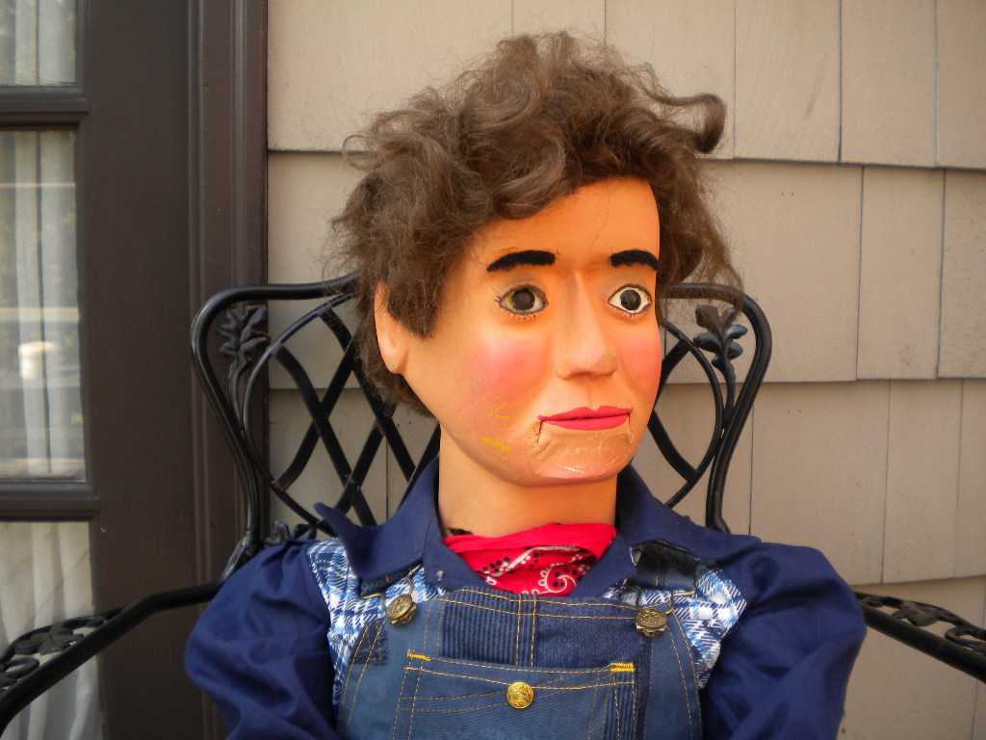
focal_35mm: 35
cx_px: 493
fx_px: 997
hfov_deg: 52.6
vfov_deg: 40.7
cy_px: 370
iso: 80
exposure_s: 1/110
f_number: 3.1
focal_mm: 6.3
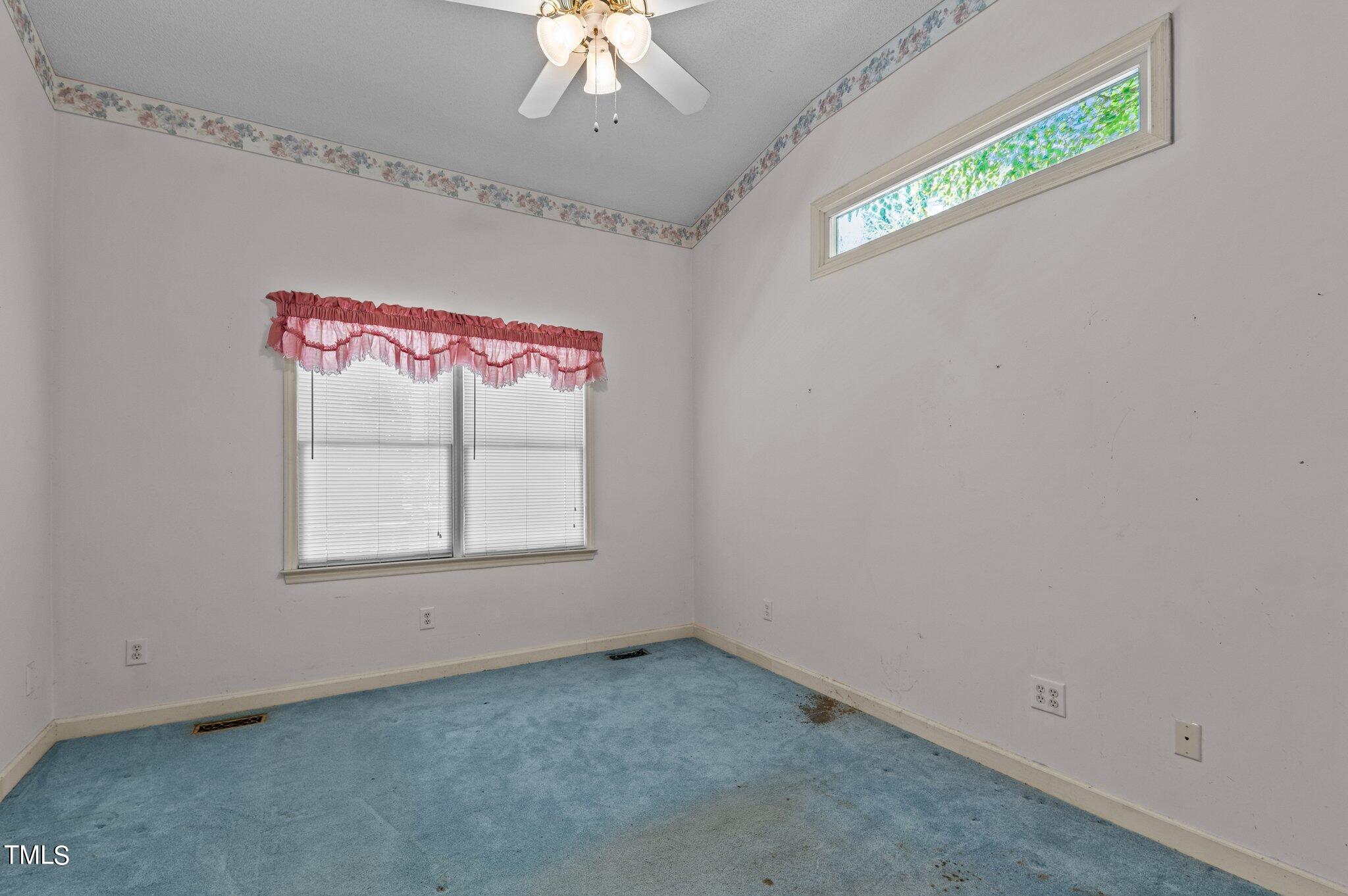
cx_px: 674
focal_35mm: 15
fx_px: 561
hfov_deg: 100.4
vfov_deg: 77.2
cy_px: 448
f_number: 6.3
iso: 400
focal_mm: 15
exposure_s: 1/6
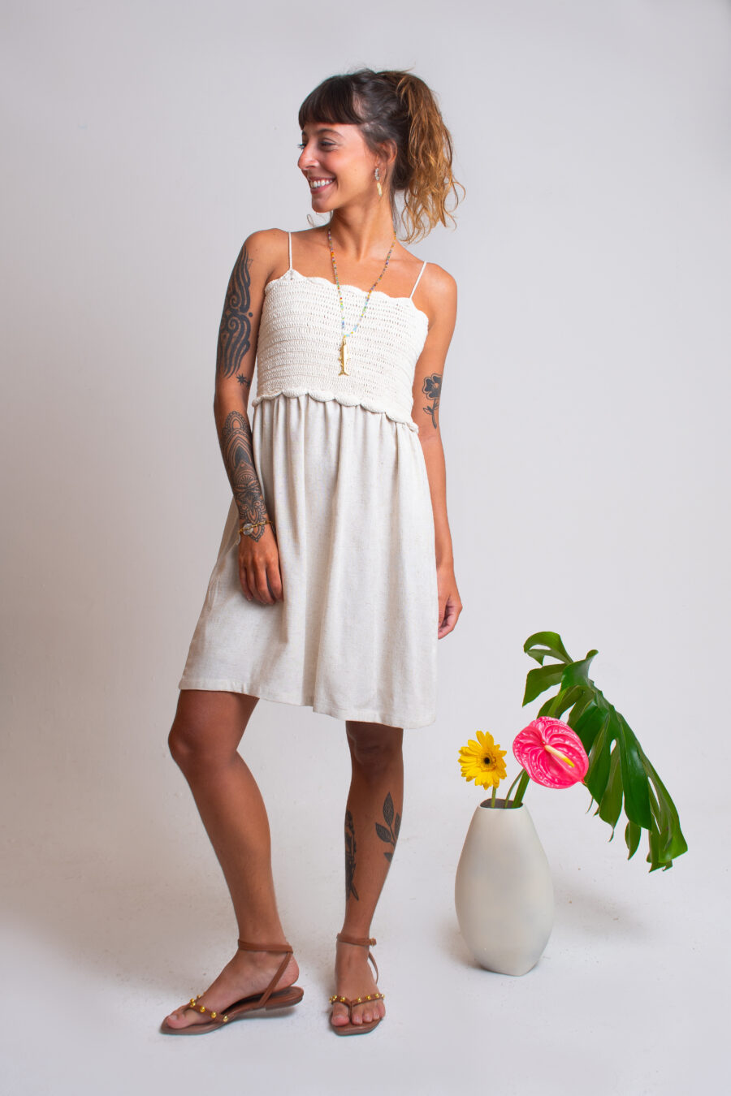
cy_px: 548
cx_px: 366
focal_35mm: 45
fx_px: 1371
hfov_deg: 29.9
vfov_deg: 43.6
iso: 100
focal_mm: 30
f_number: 8
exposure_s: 1/160
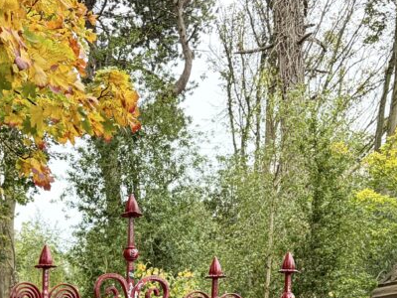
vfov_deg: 17.1
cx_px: 43
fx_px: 895
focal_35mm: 78
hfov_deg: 24.3
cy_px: 442
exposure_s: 1/234
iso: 125
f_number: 1.6
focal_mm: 5.96
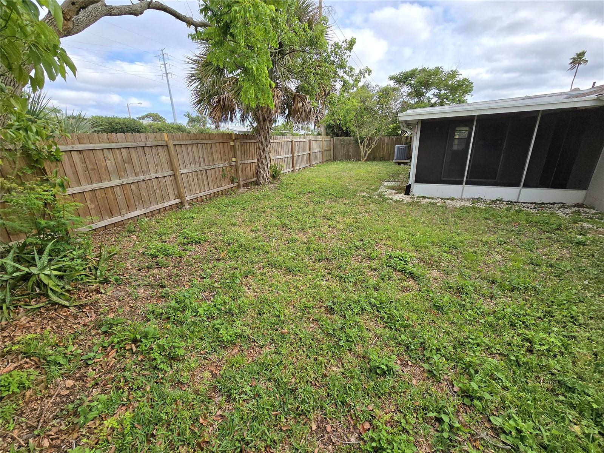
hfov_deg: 106.2
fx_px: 227
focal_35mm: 13
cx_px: 302
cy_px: 226
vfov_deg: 89.9
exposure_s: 1/1114
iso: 50
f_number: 2.2
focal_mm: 2.2
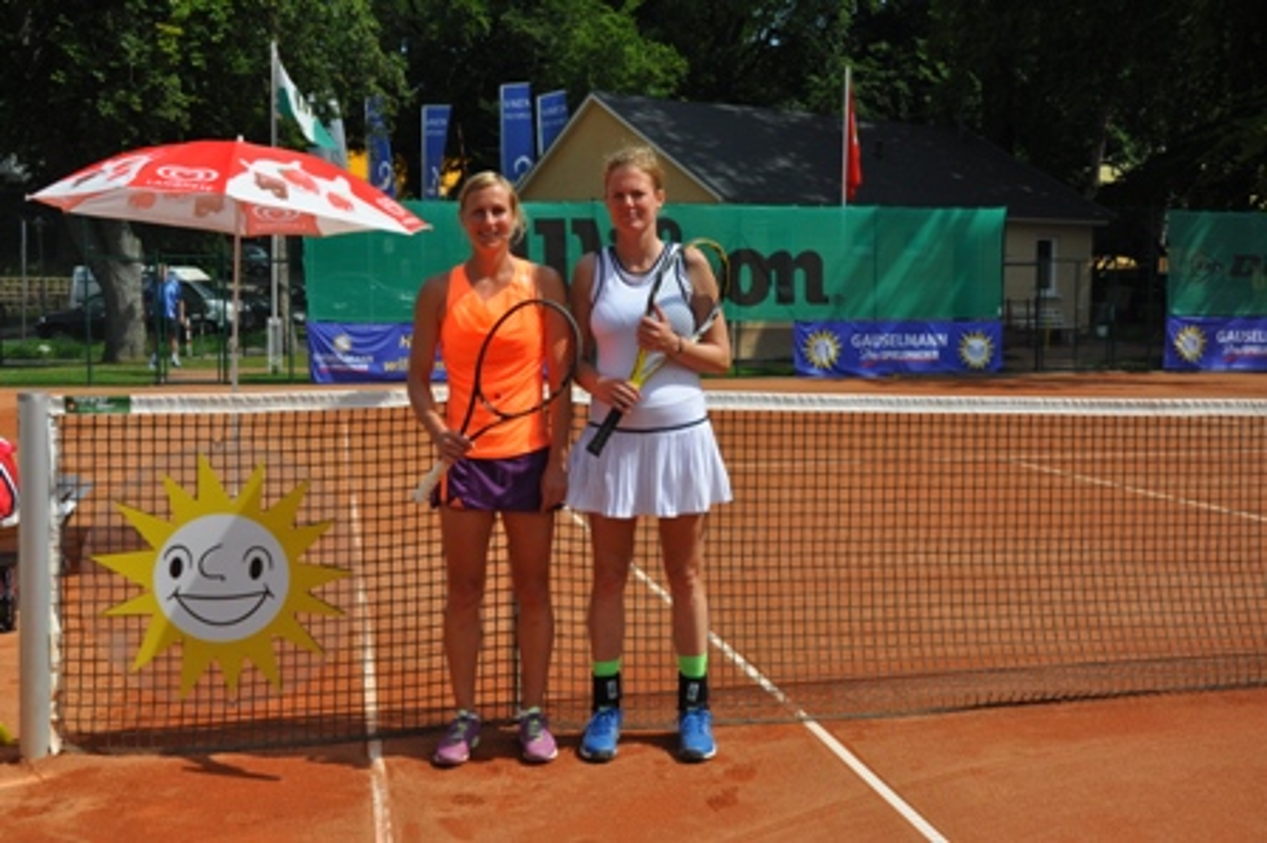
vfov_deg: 35.4
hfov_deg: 51.3
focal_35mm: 38
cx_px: 634
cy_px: 422
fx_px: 1319
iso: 400
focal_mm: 25
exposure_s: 1/2000
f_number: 8
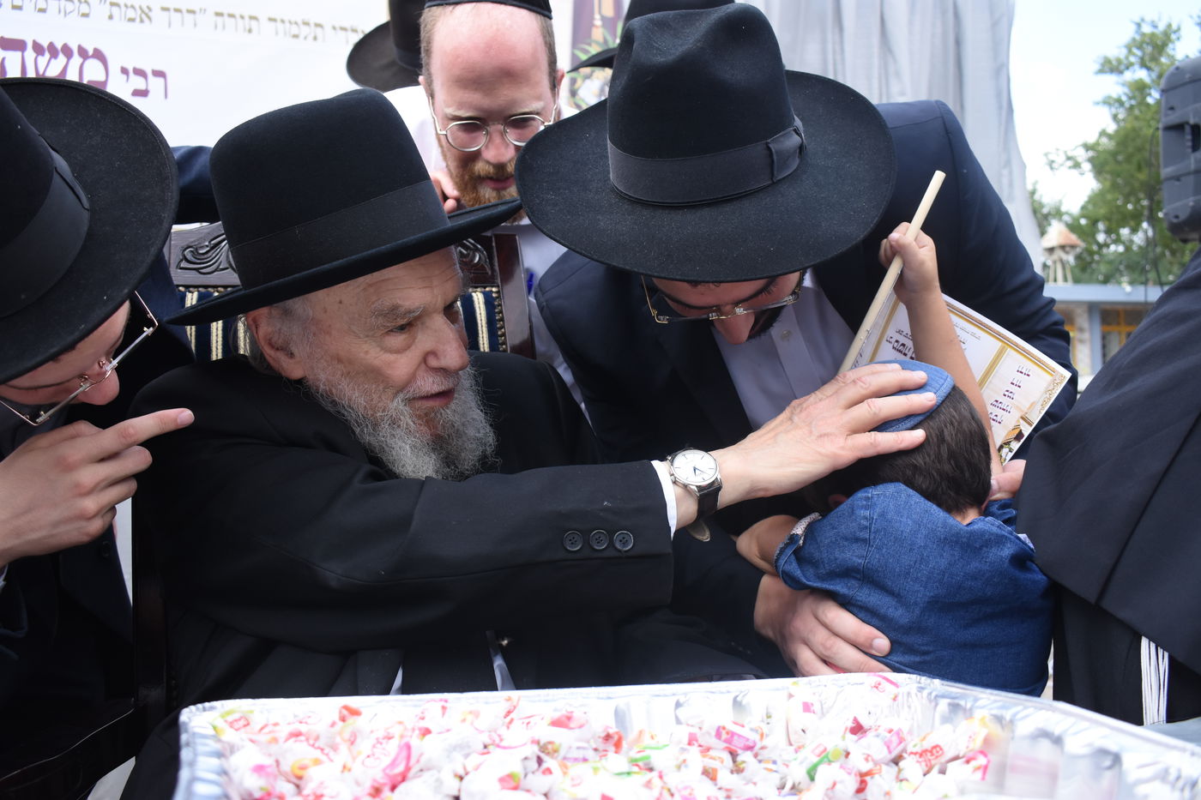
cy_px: 400
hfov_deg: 57.2
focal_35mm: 33
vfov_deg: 40.0
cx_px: 600
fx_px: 1101
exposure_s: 1/800
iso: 640
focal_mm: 22
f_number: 5
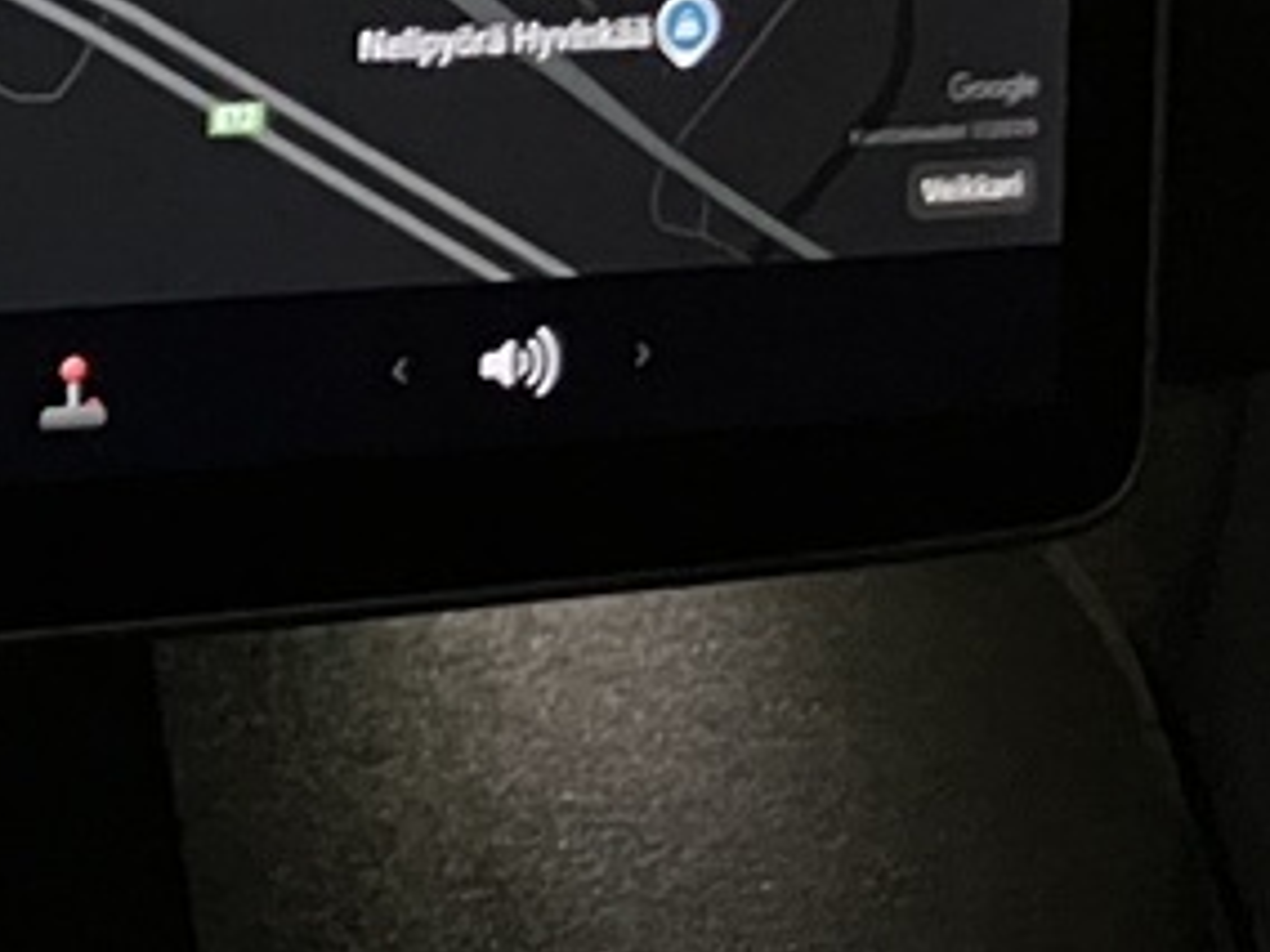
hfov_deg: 13.1
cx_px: -680
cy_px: -237
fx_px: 5210
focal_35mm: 142
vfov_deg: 10.3
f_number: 1.8
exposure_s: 1/16
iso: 1250
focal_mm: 3.99
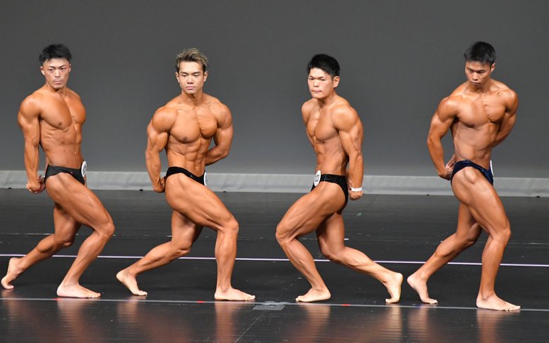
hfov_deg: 6.5
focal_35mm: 322
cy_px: 165
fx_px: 4819
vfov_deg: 4.1
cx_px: 274
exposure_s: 1/400
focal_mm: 210
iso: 5000
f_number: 5.6
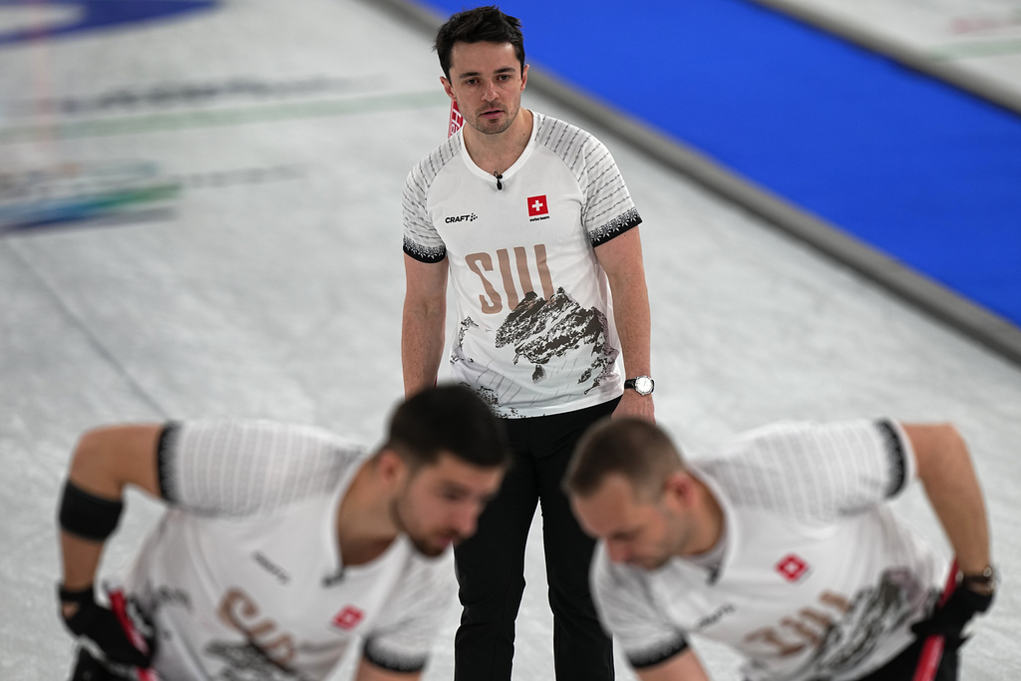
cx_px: 510
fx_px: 11345
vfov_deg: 3.4
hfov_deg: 5.2
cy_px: 340
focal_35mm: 400
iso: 640
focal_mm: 400
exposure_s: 1/800
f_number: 4.5
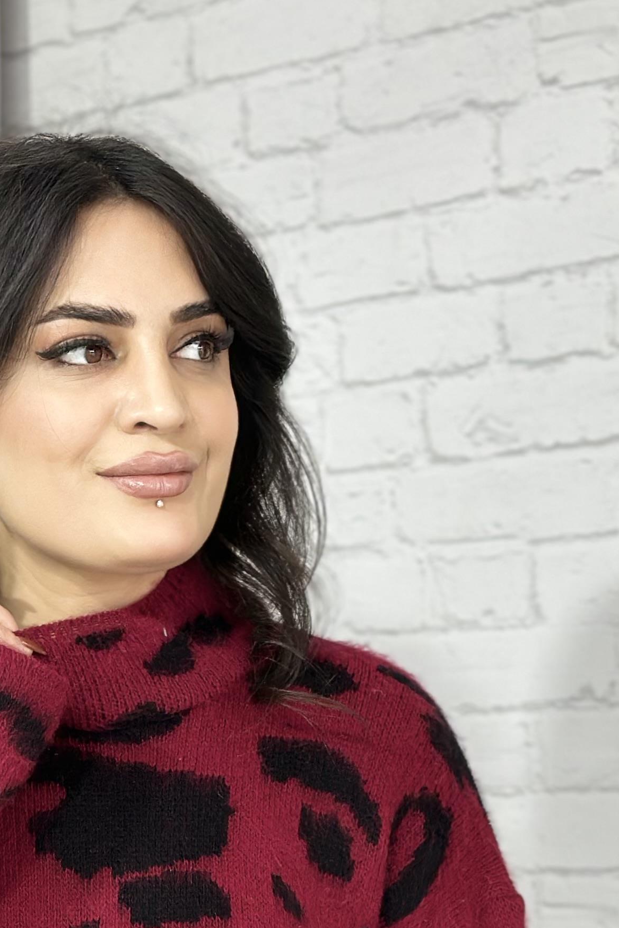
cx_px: 80
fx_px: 2965
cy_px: 999
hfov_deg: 11.8
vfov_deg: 17.3
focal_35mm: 115
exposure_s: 1/100
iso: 100
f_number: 1.78
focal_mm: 6.86
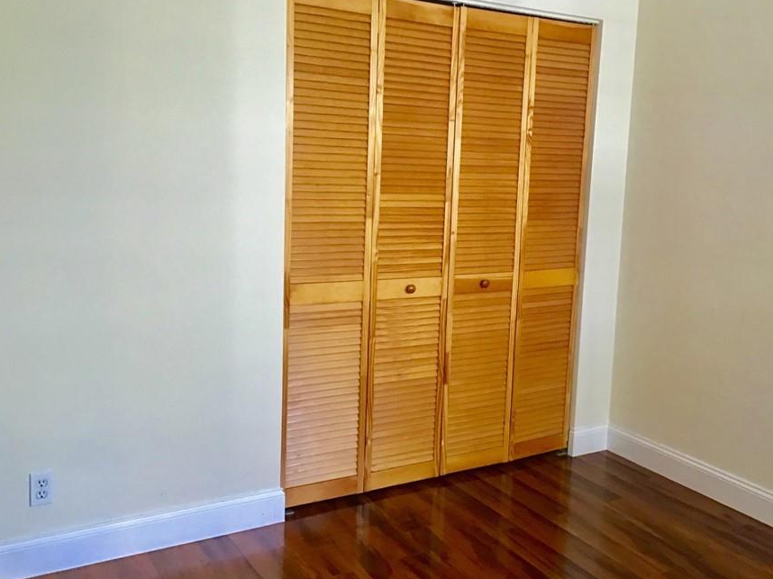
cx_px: 442
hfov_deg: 50.0
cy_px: 279
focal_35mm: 37
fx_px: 826
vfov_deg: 38.6
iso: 100
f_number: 2.4
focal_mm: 3.3
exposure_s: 1/30
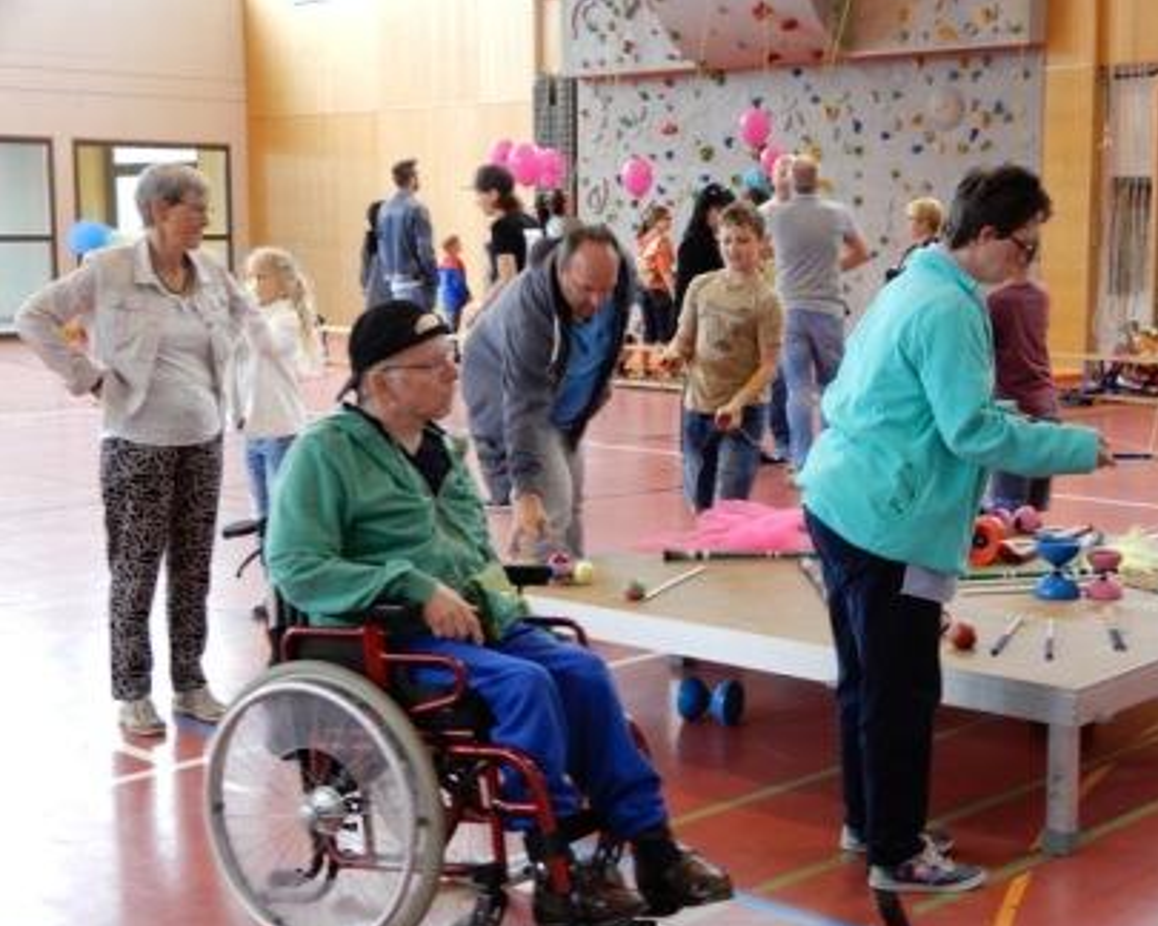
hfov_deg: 34.7
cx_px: 638
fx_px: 1851
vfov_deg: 28.1
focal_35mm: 54
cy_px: 474
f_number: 4
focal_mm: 8.9
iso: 250
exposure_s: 1/30
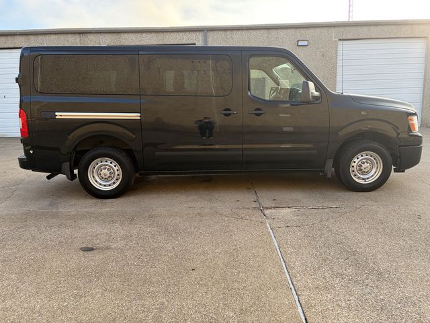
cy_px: 162
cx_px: 215
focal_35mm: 26
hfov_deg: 67.3
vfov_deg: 53.1
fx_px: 323
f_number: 1.6
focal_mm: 5.96
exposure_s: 1/329
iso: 50
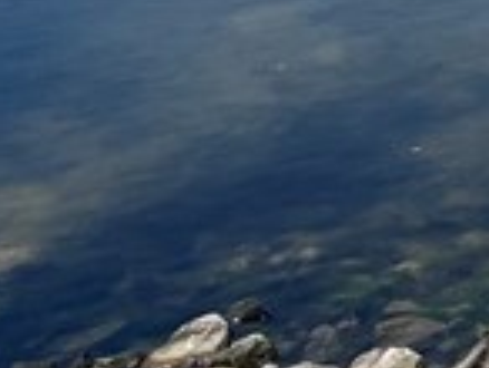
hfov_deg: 8.6
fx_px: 2575
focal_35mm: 182
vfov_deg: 7.6
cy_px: -509
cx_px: 1567
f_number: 1.8
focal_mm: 4.25
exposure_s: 1/1880
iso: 25
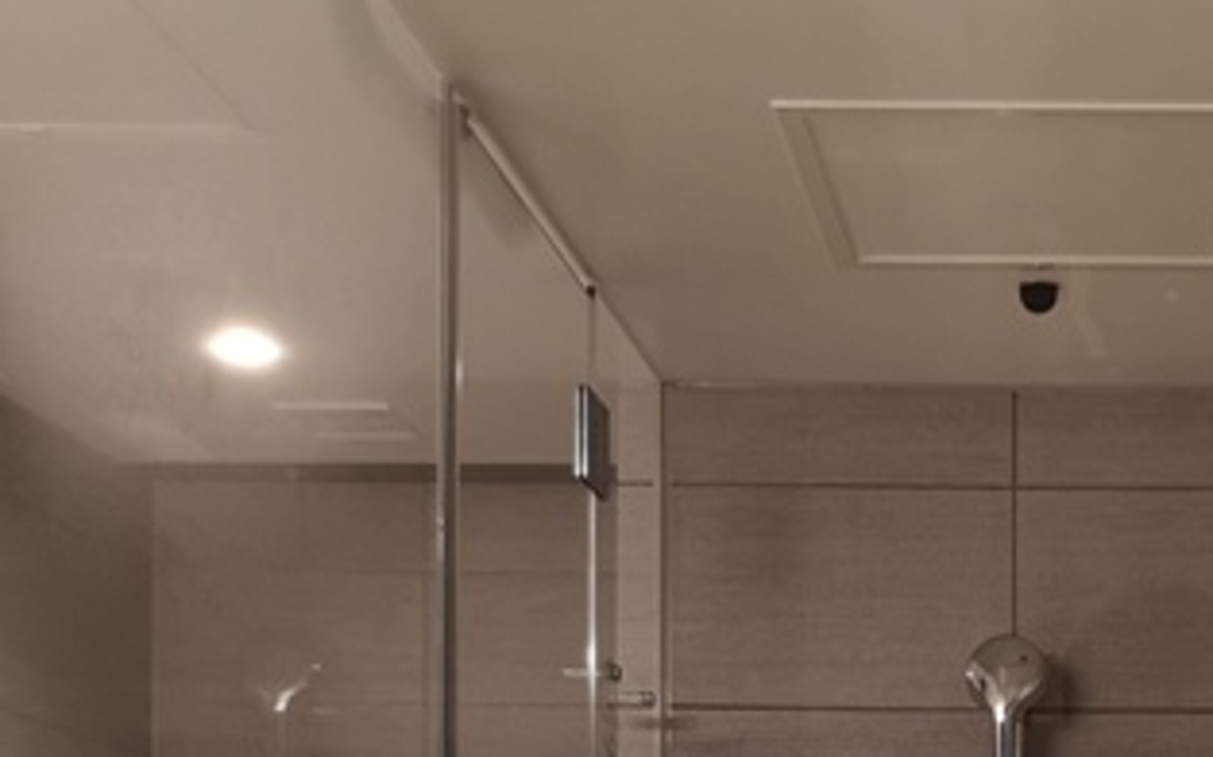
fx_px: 2412
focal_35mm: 73
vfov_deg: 16.6
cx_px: 1159
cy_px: 1062
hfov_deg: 26.9
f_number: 1.8
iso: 250
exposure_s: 1/30
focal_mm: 3.95
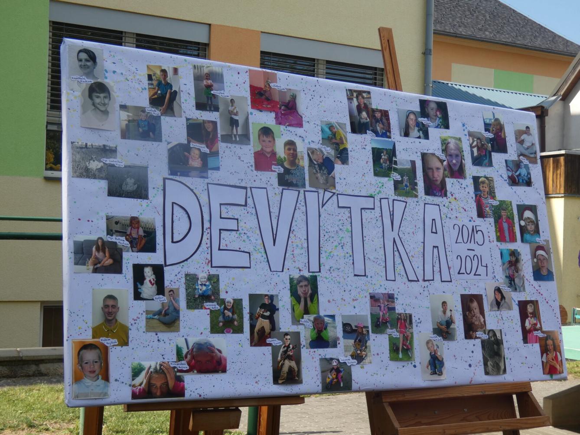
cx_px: 290
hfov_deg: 36.2
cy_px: 218
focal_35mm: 53
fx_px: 888
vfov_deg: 27.5
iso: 80
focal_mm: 9.5
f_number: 3.9
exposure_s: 1/400
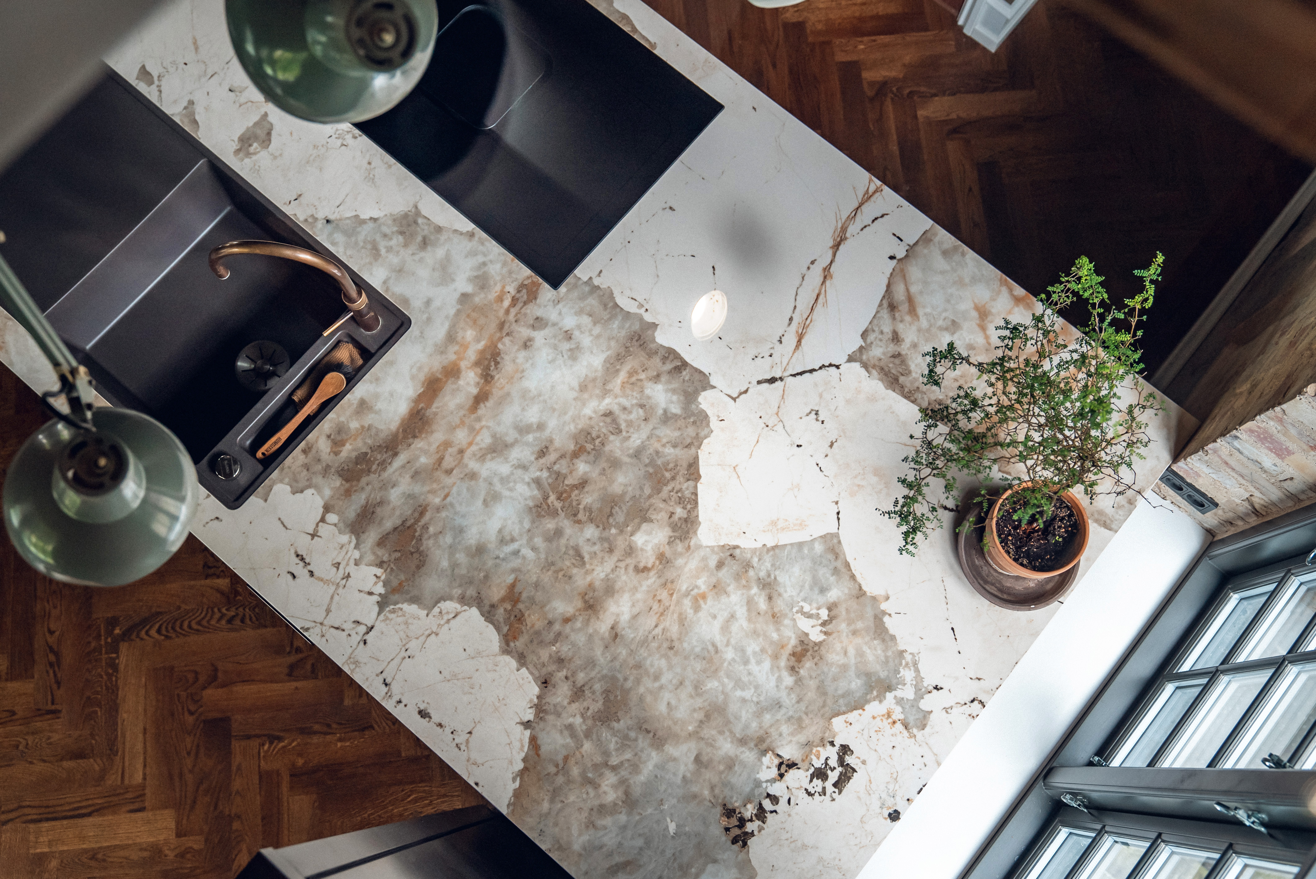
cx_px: 658
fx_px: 1244
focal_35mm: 34
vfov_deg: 38.9
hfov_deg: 55.8
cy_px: 440
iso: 640
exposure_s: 1/80
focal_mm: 34
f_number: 4
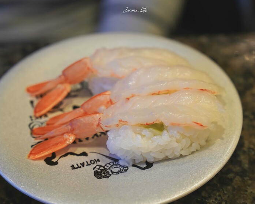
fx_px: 604
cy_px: 101
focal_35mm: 80
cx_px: 135
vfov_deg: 19.2
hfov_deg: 23.9
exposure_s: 1/80
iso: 320
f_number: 4.5
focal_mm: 70
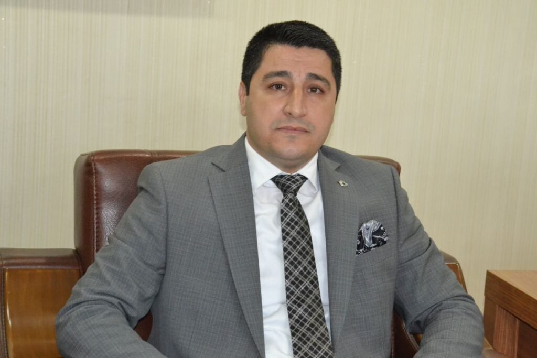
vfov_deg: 14.7
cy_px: 179
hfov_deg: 21.9
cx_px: 268
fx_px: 1387
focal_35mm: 93
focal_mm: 62
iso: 3200
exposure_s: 1/60
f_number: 5
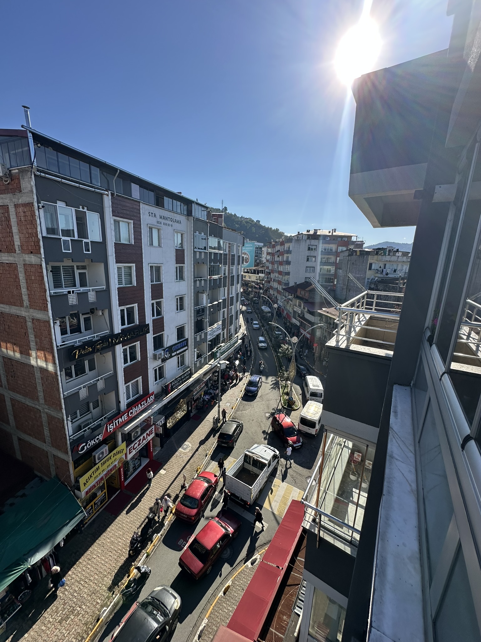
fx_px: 259
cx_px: 240
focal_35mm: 14
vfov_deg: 102.1
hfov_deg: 85.7
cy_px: 321
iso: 50
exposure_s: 1/1453
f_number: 2.2
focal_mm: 2.22
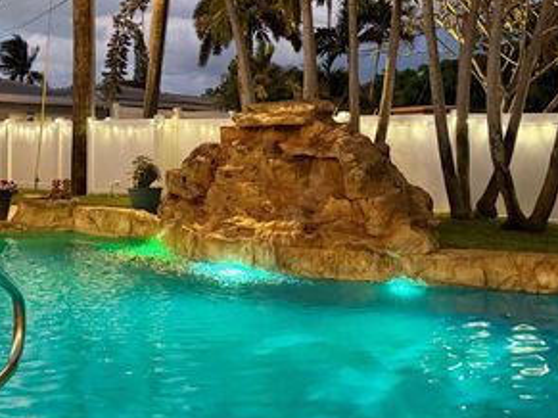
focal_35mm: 49
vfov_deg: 29.4
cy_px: 129
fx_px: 790
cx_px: 228
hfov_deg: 38.8
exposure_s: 1/30
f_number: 1.78
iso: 1250
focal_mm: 6.76
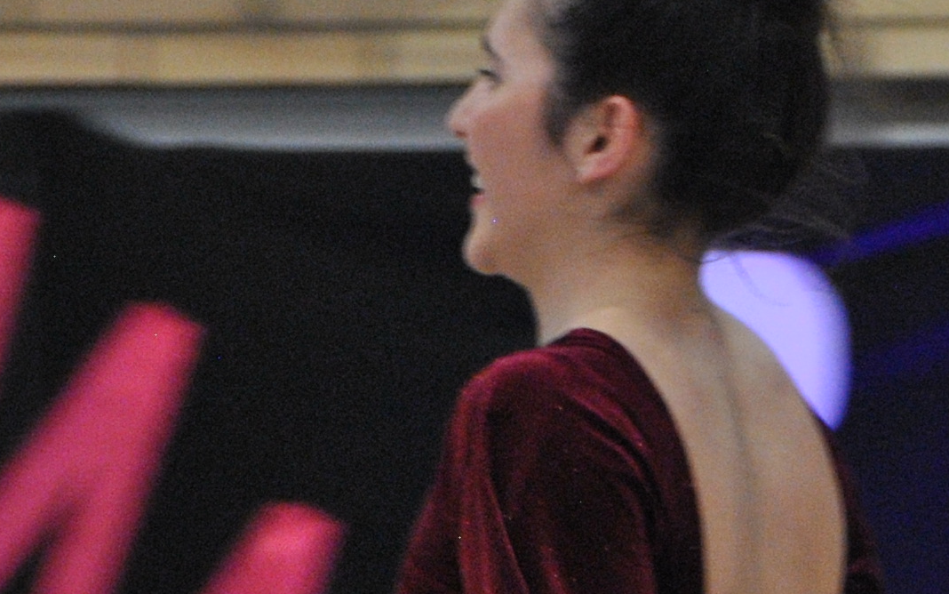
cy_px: 397
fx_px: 24394
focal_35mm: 943
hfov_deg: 2.2
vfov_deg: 1.4
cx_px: 873
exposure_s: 1/80
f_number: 6
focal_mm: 170
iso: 800
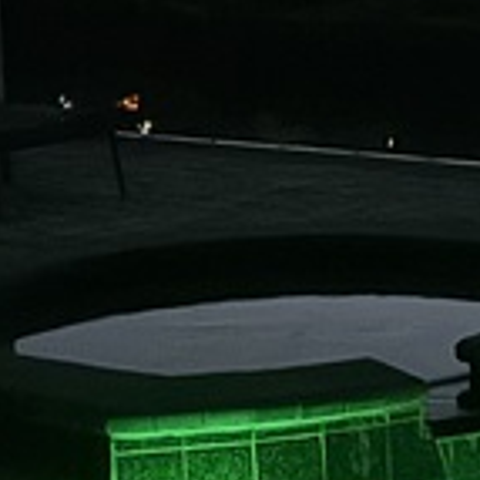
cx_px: 493
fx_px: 2589
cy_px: -121
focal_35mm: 165
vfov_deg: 10.4
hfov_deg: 10.5
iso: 1000
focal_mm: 5.96
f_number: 1.6
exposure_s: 1/16
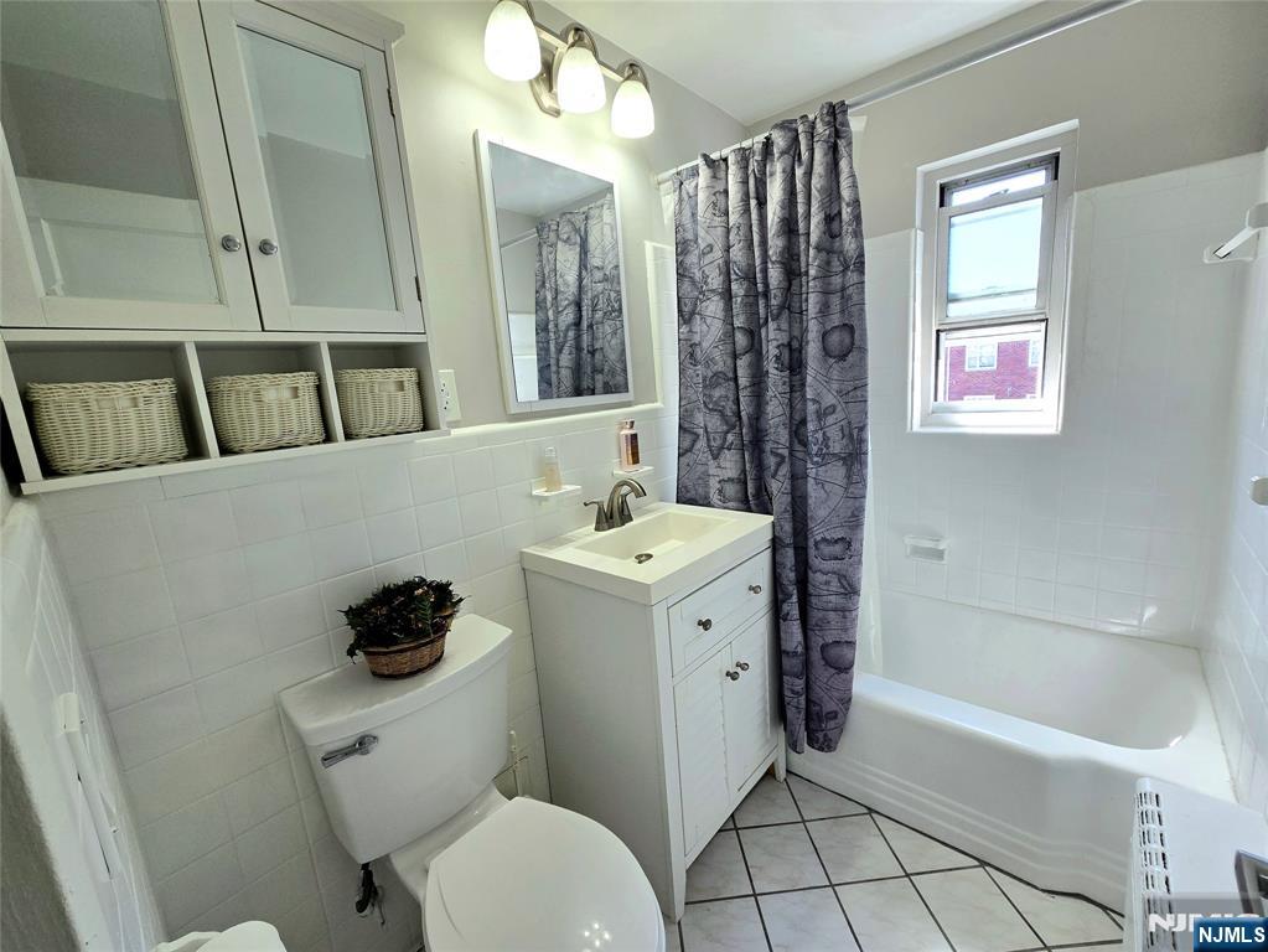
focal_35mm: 13
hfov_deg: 106.2
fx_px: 476
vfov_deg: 90.0
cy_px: 476
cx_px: 634
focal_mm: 2.2
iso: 50
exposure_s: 1/120
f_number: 2.2
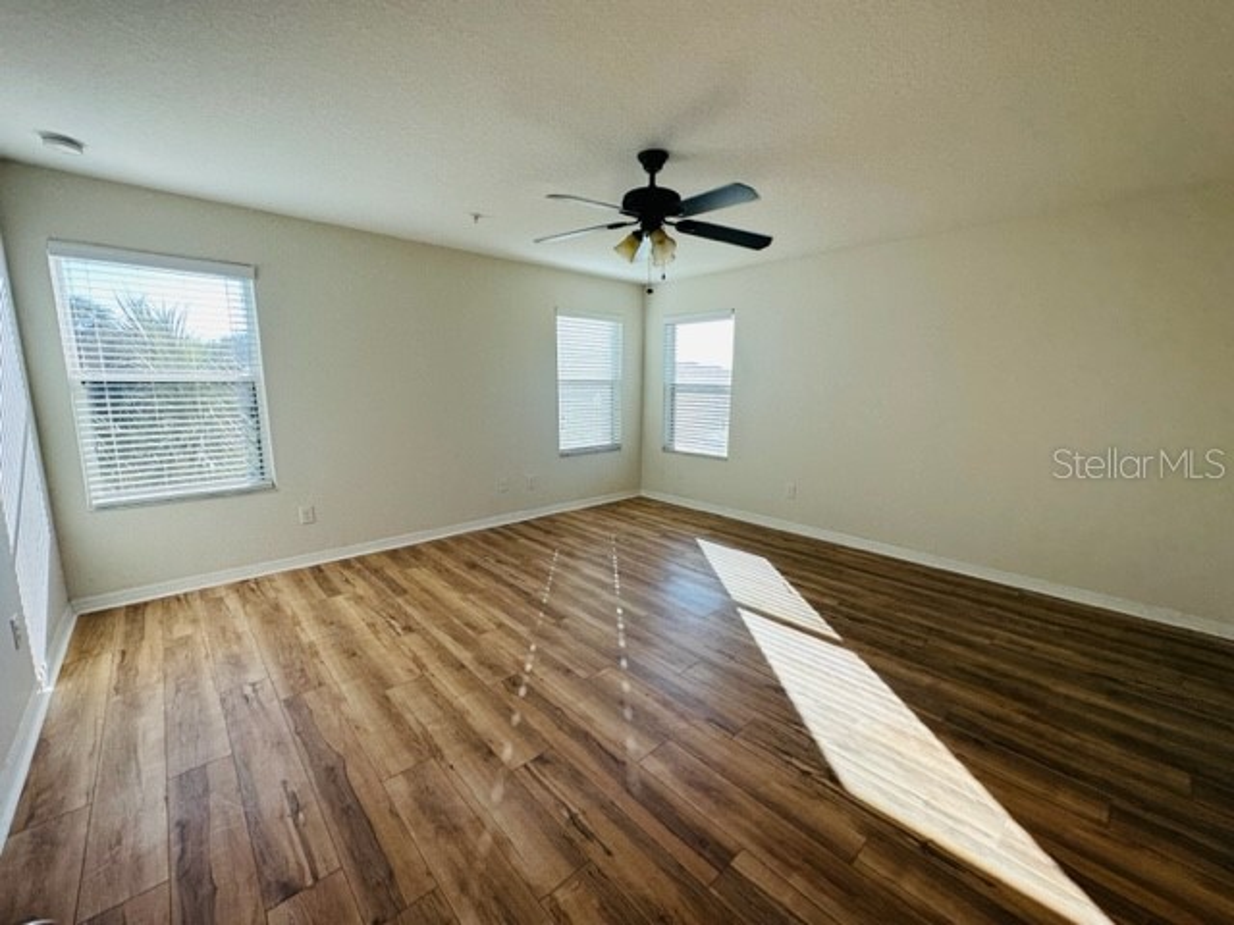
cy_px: 462
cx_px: 617
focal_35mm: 14
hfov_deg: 102.1
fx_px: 499
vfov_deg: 85.7
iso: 80
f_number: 2.2
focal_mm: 2.22
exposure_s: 1/120
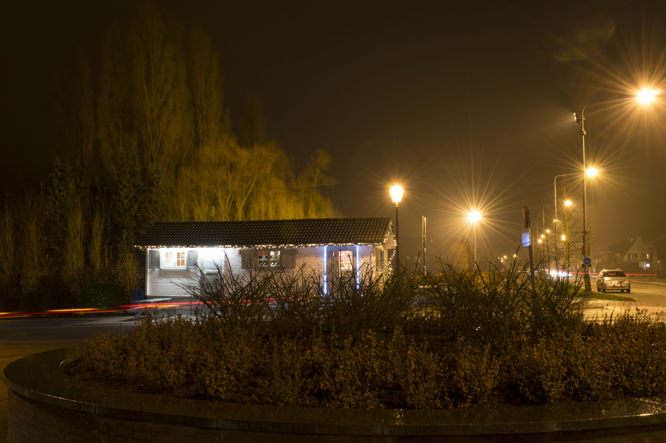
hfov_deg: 48.0
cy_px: 222
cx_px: 333
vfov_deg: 33.0
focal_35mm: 40
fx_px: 749
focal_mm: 27
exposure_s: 20
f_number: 16
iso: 100
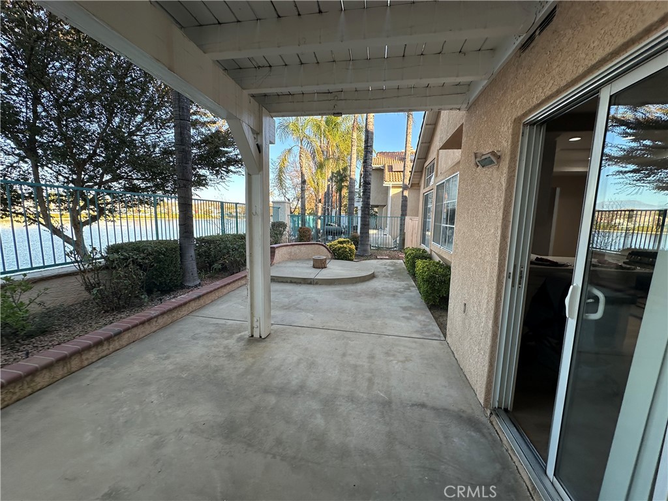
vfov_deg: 85.7
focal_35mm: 14
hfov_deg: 102.1
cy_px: 250
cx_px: 334
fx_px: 270
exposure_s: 1/183
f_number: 2.2
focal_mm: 2.22
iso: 40
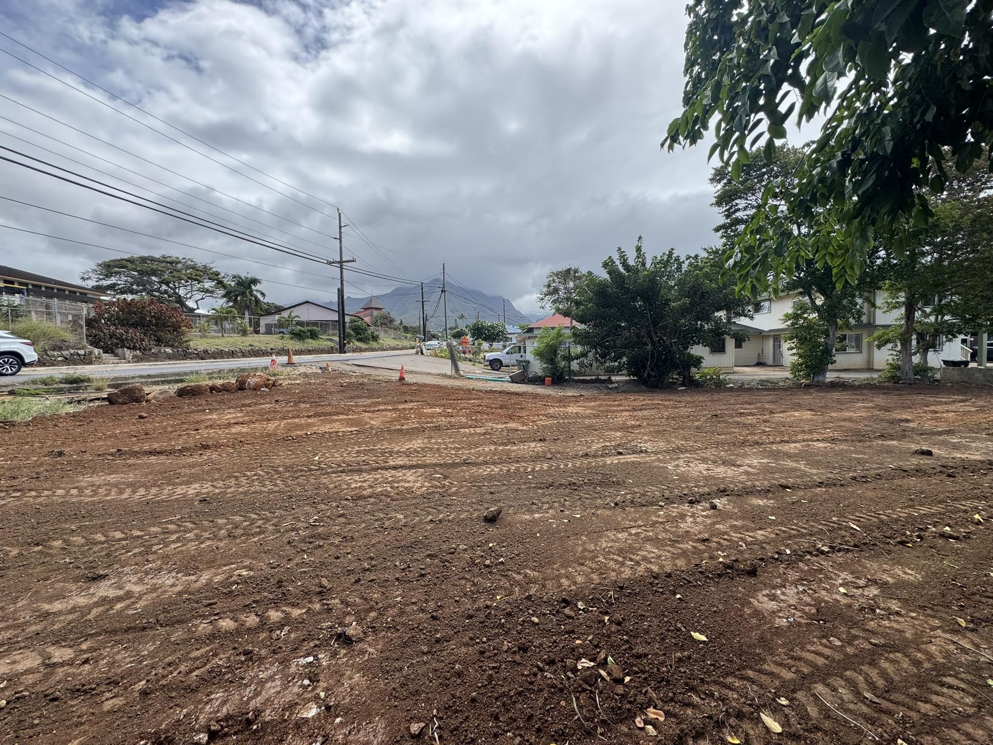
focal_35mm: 14
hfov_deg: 102.1
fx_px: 402
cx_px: 496
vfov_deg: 85.7
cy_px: 372
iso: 50
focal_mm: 2.22
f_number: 2.2
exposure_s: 1/1034
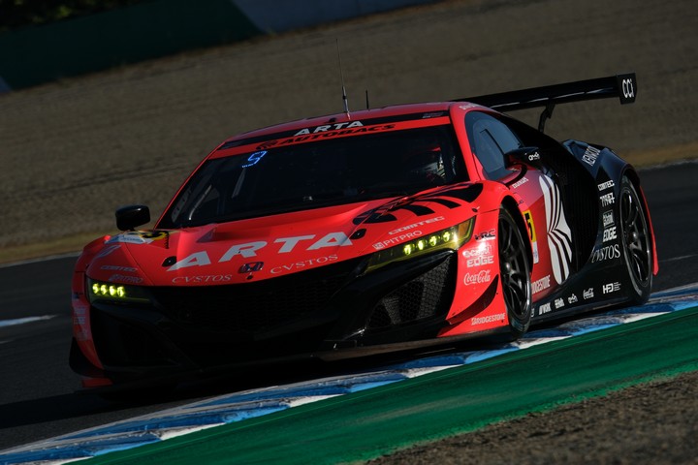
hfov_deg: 4.1
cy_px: 232
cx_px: 349
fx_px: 9868
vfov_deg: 2.7
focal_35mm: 509
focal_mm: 339.5
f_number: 9
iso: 200
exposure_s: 1/800
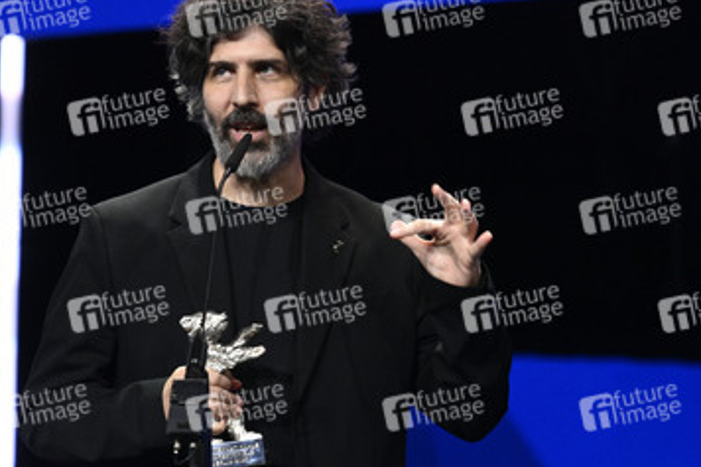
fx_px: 5917
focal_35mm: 304
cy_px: 260
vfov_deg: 4.5
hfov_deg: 6.8
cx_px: 263
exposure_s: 1/200
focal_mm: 240
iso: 10000
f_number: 5.6
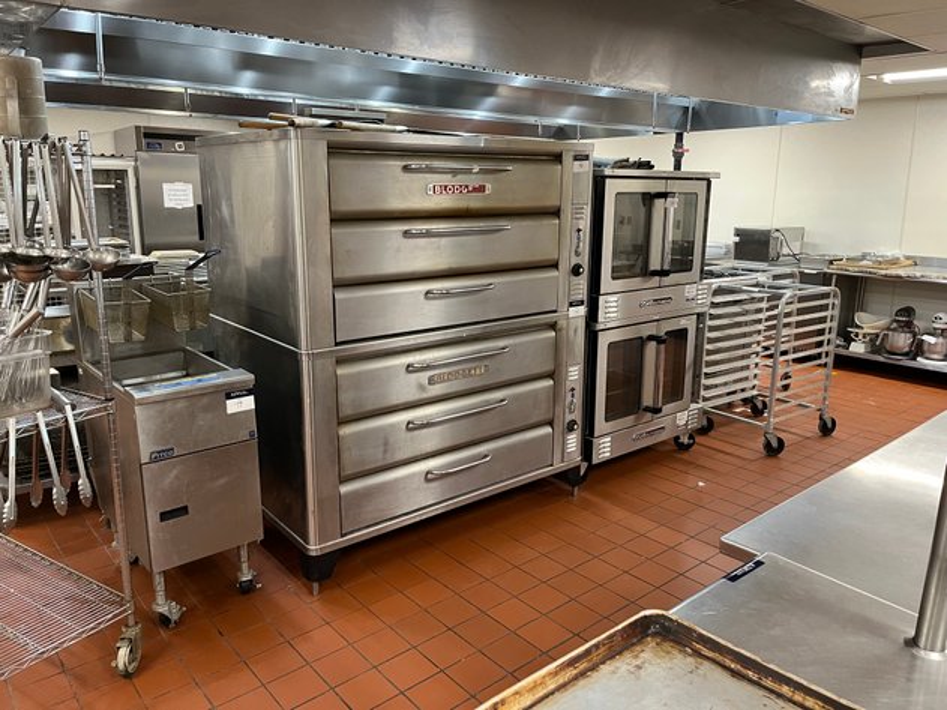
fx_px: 711
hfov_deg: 67.3
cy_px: 355
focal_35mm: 26
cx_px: 474
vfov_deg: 53.0
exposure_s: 1/60
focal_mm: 5.1
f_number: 1.6
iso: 250
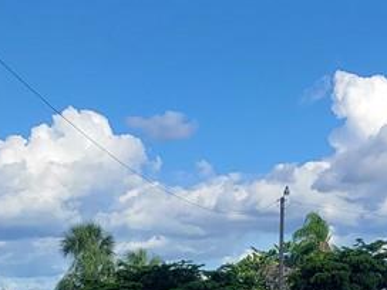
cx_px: 552
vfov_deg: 15.0
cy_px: 242
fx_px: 1096
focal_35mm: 98
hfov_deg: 18.2
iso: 40
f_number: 1.8
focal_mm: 5.4
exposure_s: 1/1756
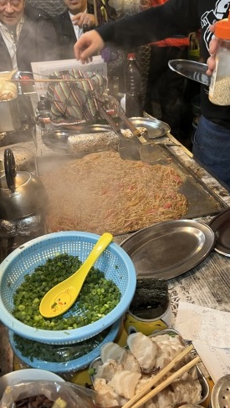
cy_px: 207
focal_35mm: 29
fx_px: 314
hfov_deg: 40.1
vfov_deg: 66.0
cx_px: 138
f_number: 1.6
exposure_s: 1/60
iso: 160
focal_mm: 5.1
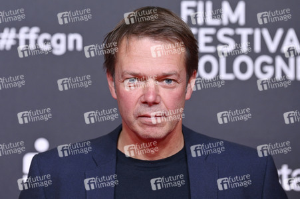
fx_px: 1332
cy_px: 100
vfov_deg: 8.6
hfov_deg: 12.8
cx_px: 150
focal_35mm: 160
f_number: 4
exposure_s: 1/200
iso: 640
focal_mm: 160
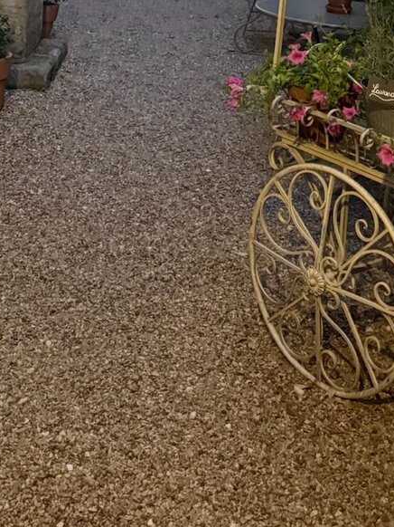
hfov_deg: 22.2
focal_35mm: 66
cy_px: -117
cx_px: 137
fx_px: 1002
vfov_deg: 26.0
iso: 1250
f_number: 1.78
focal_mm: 6.76
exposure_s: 1/30
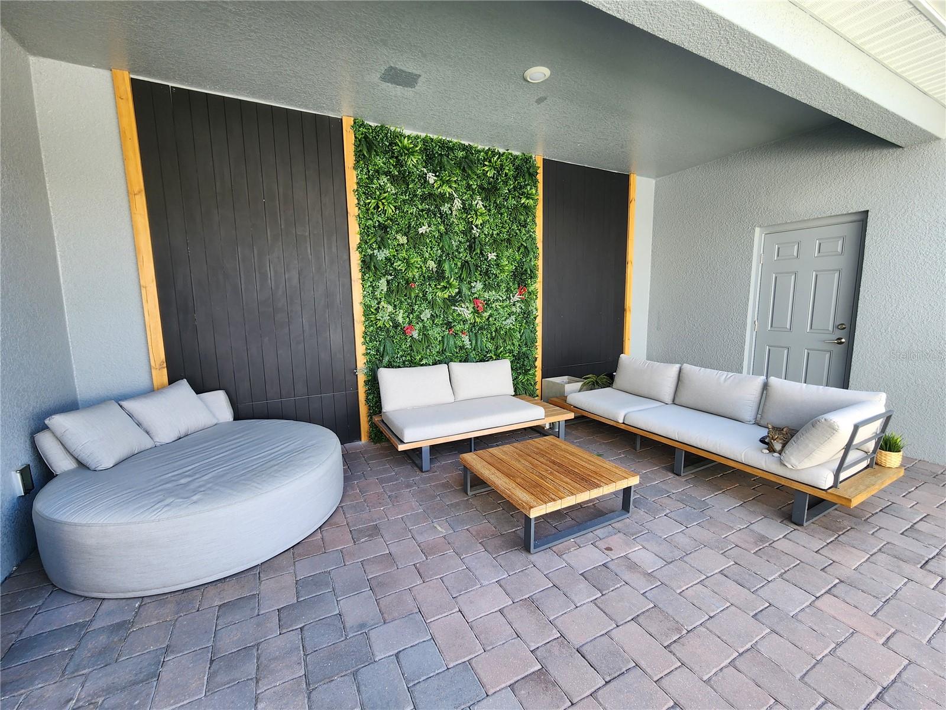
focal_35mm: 13
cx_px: 473
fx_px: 355
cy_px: 355
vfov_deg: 89.9
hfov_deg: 106.2
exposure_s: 1/120
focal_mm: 2.2
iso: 64
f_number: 2.2
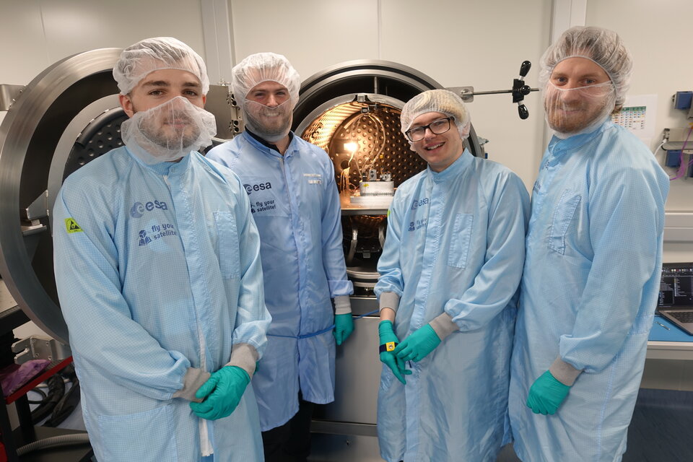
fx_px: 462
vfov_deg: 53.1
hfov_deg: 73.7
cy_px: 231
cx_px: 346
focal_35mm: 24
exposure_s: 1/30
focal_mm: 8.8
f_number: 2.8
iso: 125
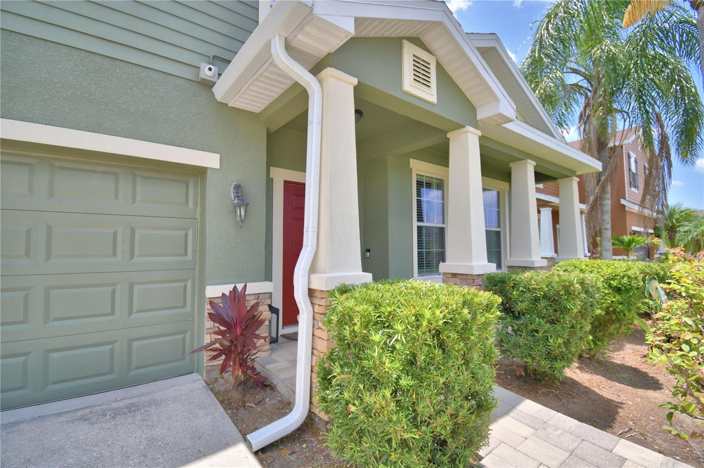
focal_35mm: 15
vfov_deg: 77.3
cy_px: 234
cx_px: 352
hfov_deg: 100.4
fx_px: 293
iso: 100
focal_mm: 10
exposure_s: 1/500
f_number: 4.5
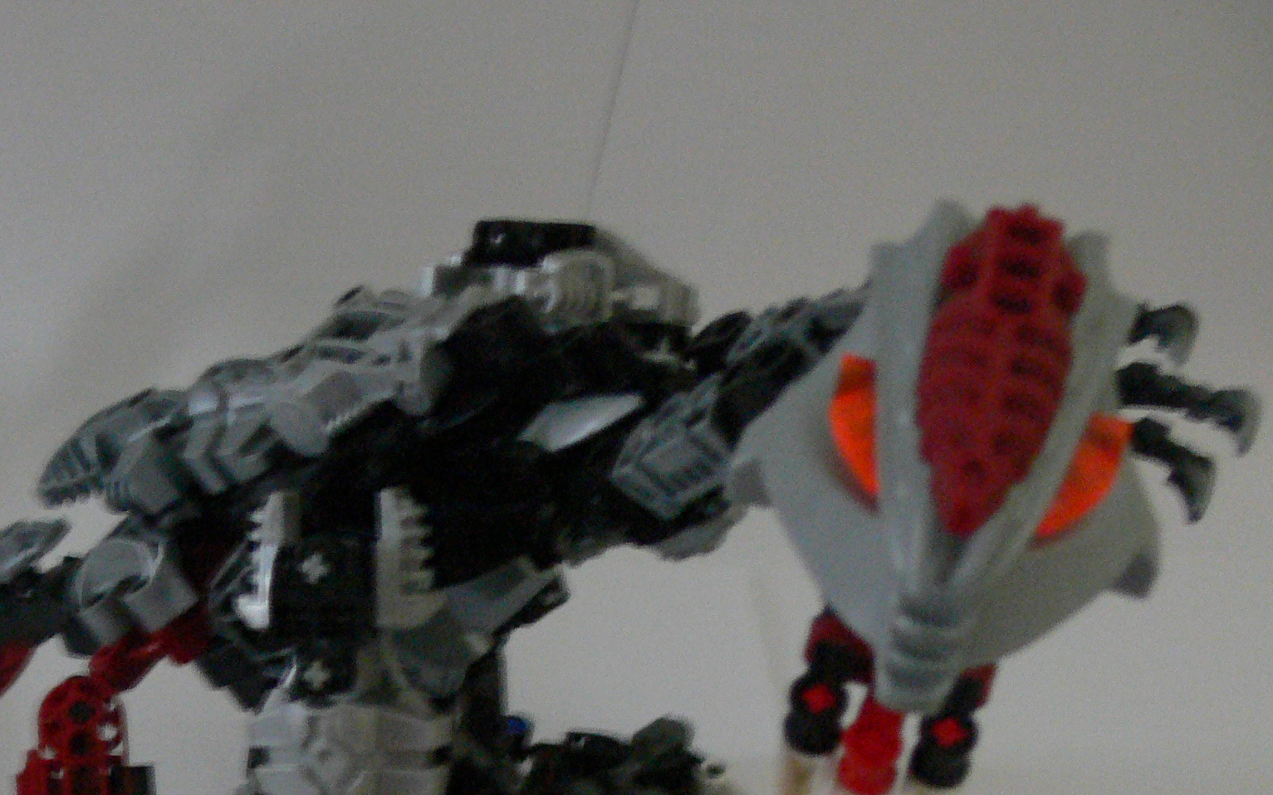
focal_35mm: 79
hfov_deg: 24.9
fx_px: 2741
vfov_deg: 16.0
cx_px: -6
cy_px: 915
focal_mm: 7.5
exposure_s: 1/5
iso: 200
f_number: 2.8
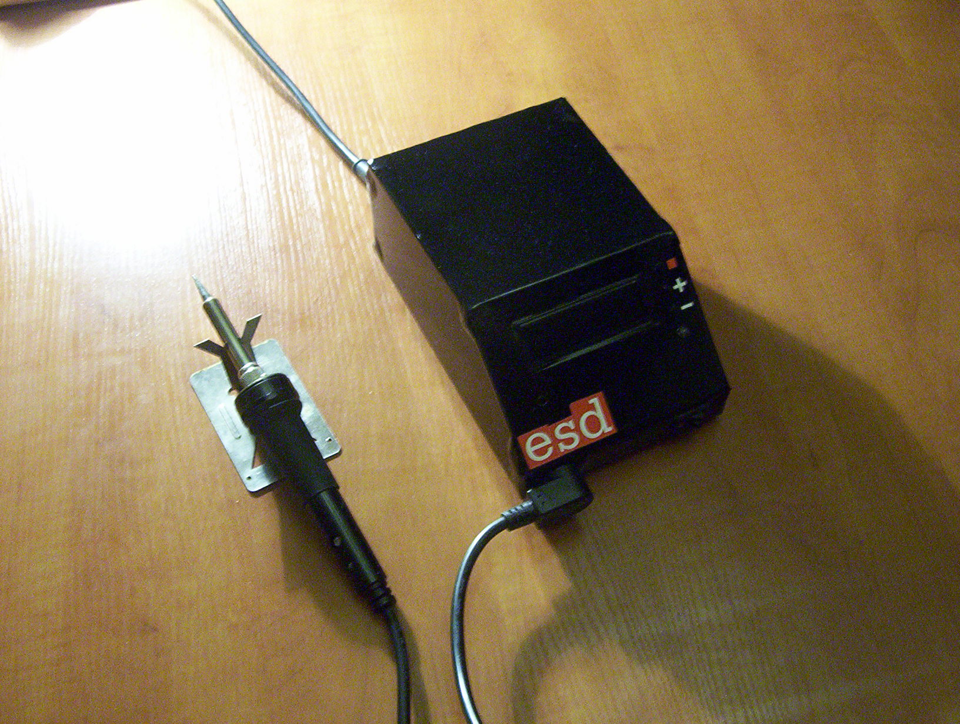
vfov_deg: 37.0
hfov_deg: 47.8
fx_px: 1084
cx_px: 480
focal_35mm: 39
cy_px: 362
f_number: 3.84
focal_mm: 5.26
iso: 200
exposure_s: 1/12.5
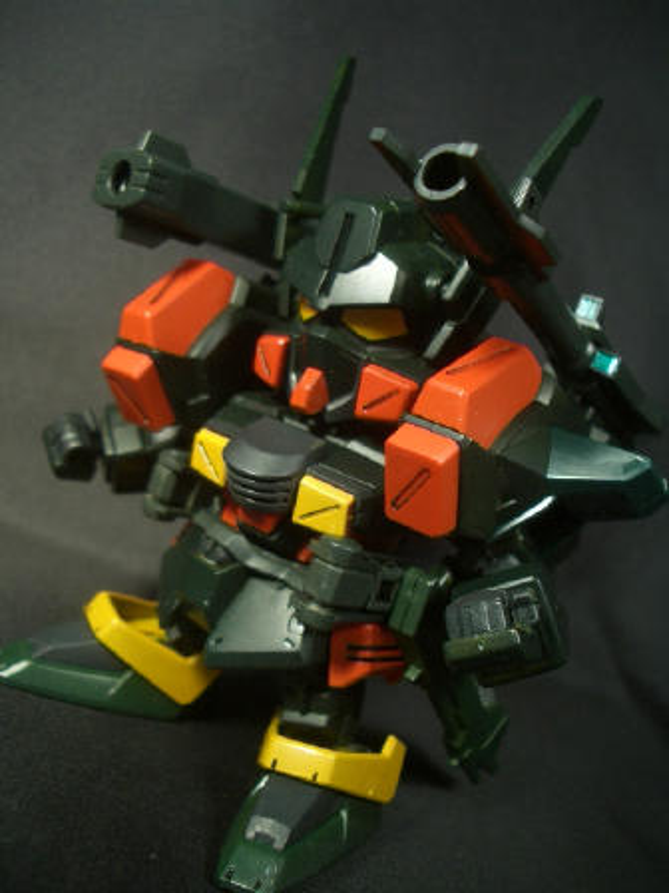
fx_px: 902
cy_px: 446
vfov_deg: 52.6
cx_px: 334
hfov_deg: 40.7
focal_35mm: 35
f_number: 2.6
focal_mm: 5.8
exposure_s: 1/80
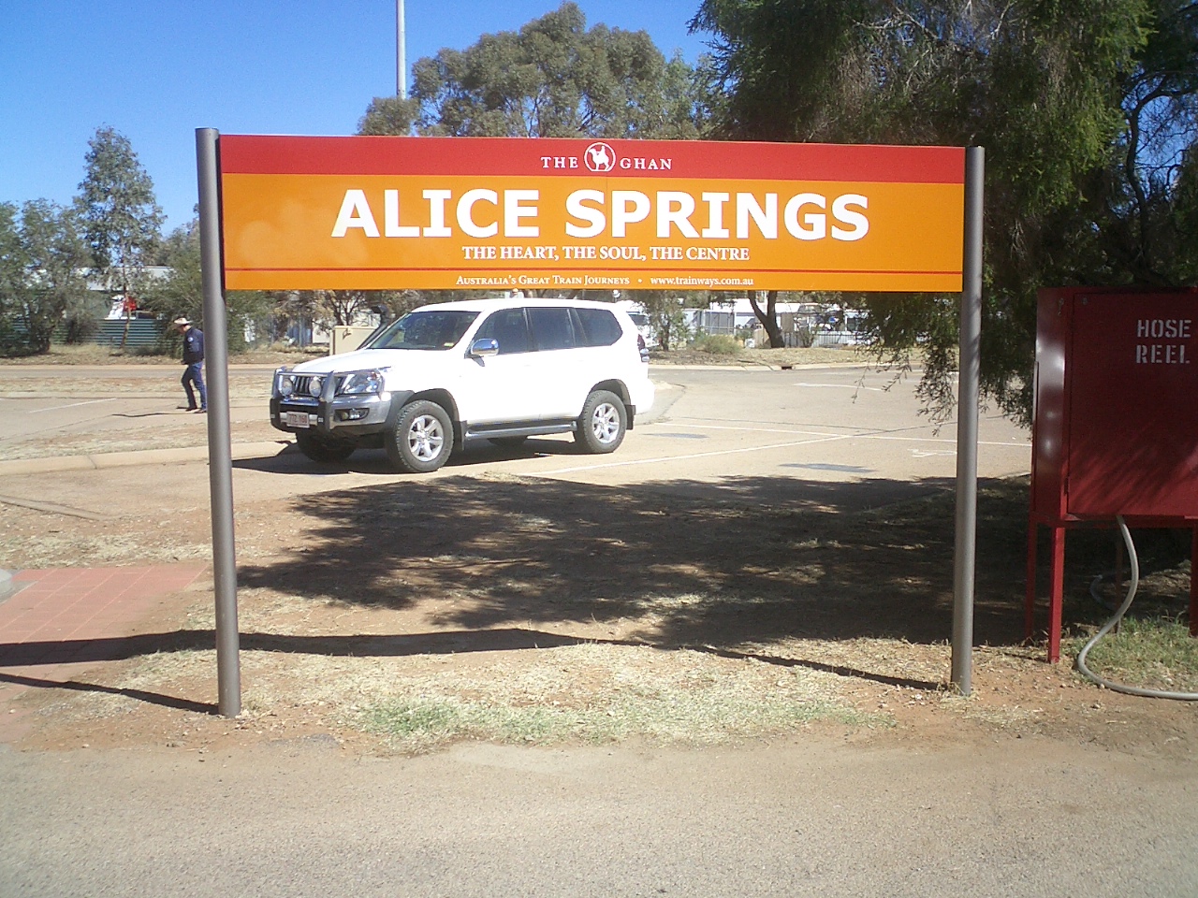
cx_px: 599
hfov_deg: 50.1
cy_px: 449
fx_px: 1281
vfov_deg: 38.7
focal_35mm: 37
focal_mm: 5.6
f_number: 3.5
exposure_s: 1/1000
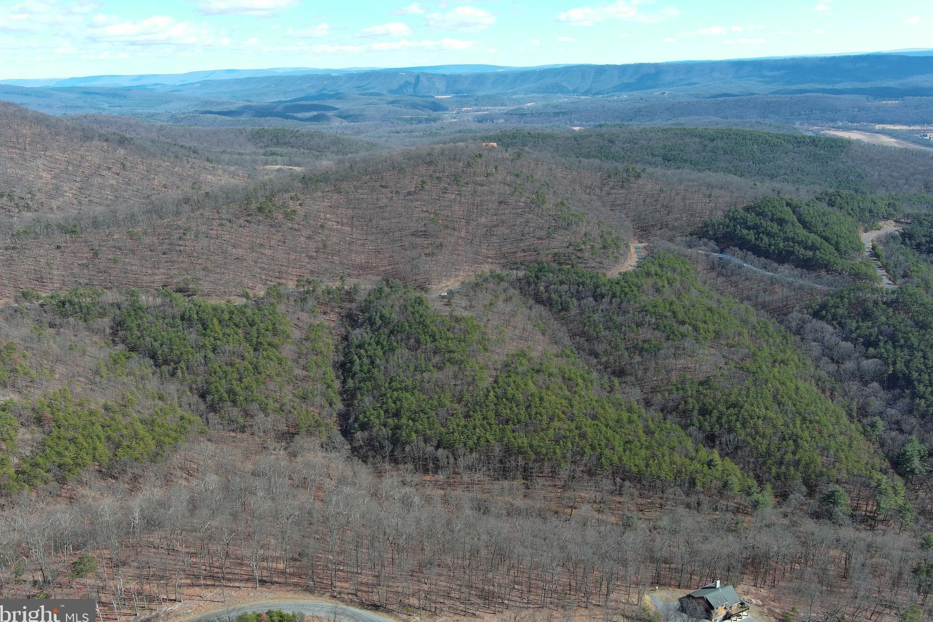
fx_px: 777
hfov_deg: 61.9
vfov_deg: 43.6
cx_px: 474
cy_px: 312
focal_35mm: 30
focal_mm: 10.57
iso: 100
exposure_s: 1/720
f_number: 2.8
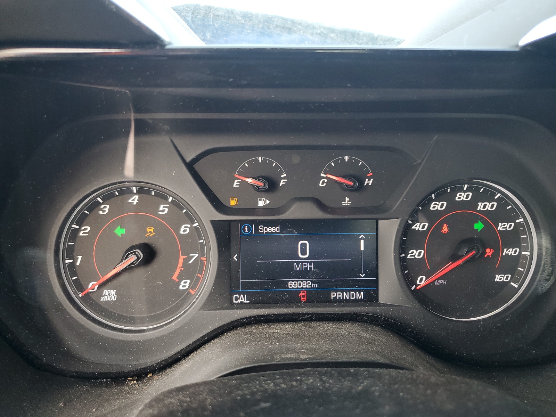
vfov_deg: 53.1
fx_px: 418
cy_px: 208
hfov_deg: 67.3
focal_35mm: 26
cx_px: 278
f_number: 1.5
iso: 84
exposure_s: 1/120
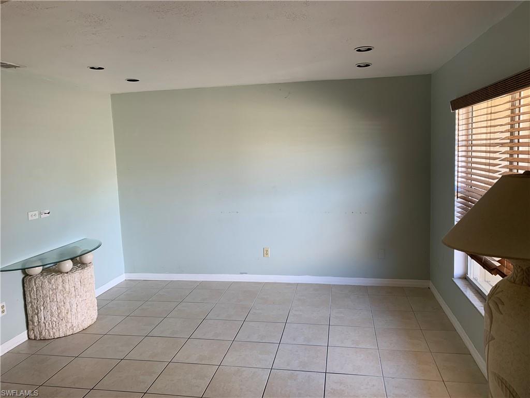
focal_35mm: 26
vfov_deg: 53.1
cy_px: 199
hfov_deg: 67.3
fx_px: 398
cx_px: 265
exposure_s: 1/60
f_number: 1.8
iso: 64
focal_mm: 4.25
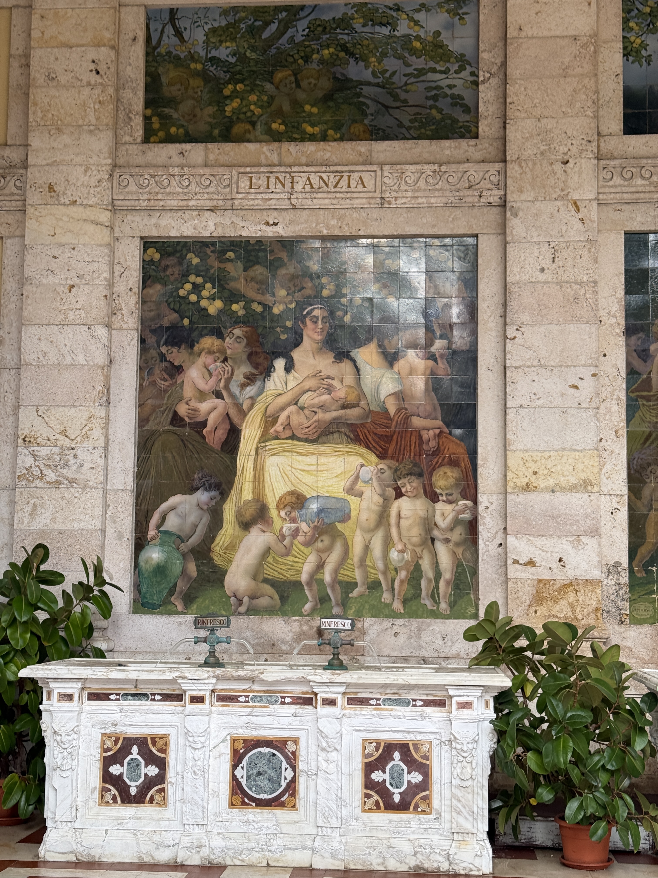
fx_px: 1217
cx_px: 329
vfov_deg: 39.7
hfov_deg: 30.3
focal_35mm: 48
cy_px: 439
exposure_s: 1/699
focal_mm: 6.76
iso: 100
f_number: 1.78
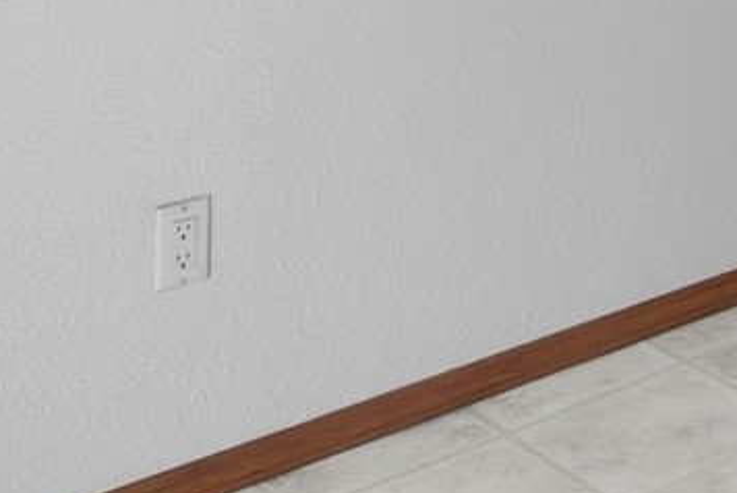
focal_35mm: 80
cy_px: -469
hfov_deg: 20.6
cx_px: 1180
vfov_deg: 14.4
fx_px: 1639
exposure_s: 1/15
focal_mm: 10
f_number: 13
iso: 250
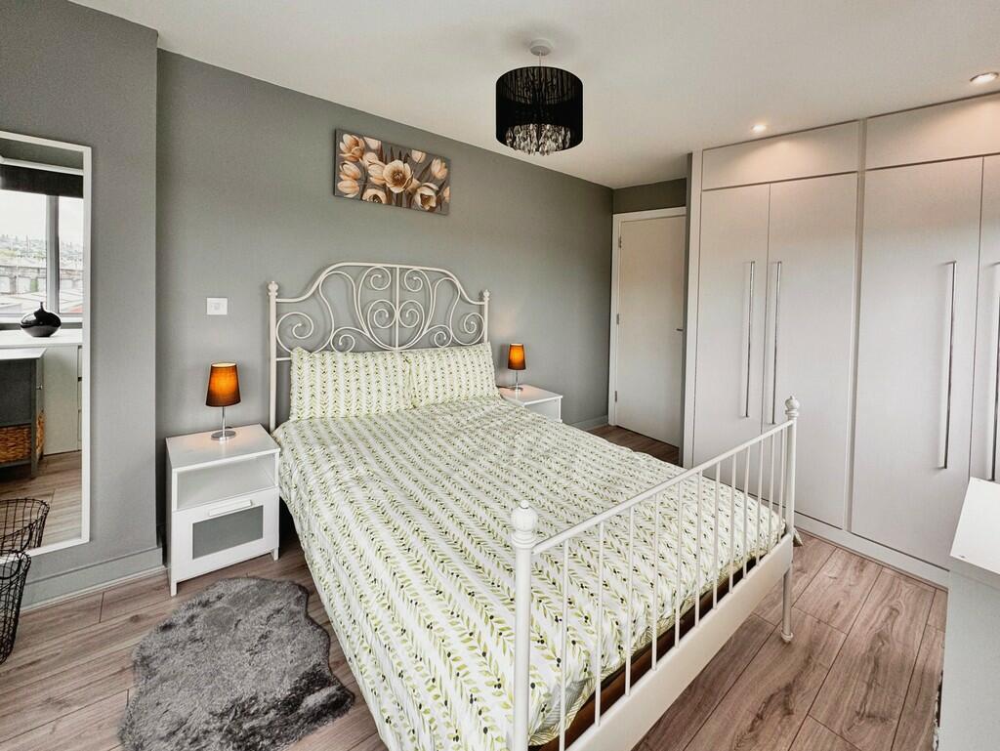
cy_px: 376
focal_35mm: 14
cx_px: 500
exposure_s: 1/99
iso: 80
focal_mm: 2.22
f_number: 2.2
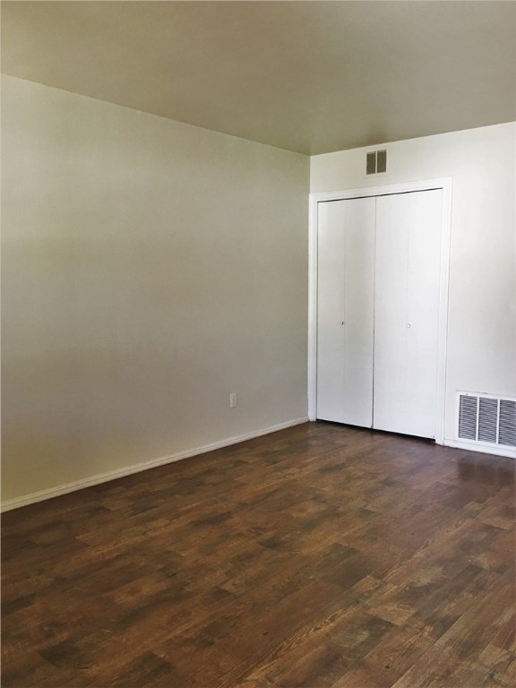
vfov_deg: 61.7
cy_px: 344
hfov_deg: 48.2
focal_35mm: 29
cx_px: 258
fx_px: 576
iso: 80
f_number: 2.2
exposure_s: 1/30
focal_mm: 4.15
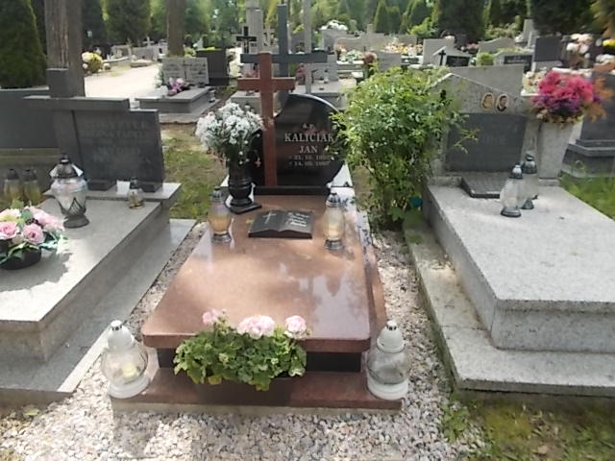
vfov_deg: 53.1
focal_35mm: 26
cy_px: 230
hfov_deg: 67.3
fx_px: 462
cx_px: 308
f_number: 3.2
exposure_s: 1/320
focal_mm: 4.6
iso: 80
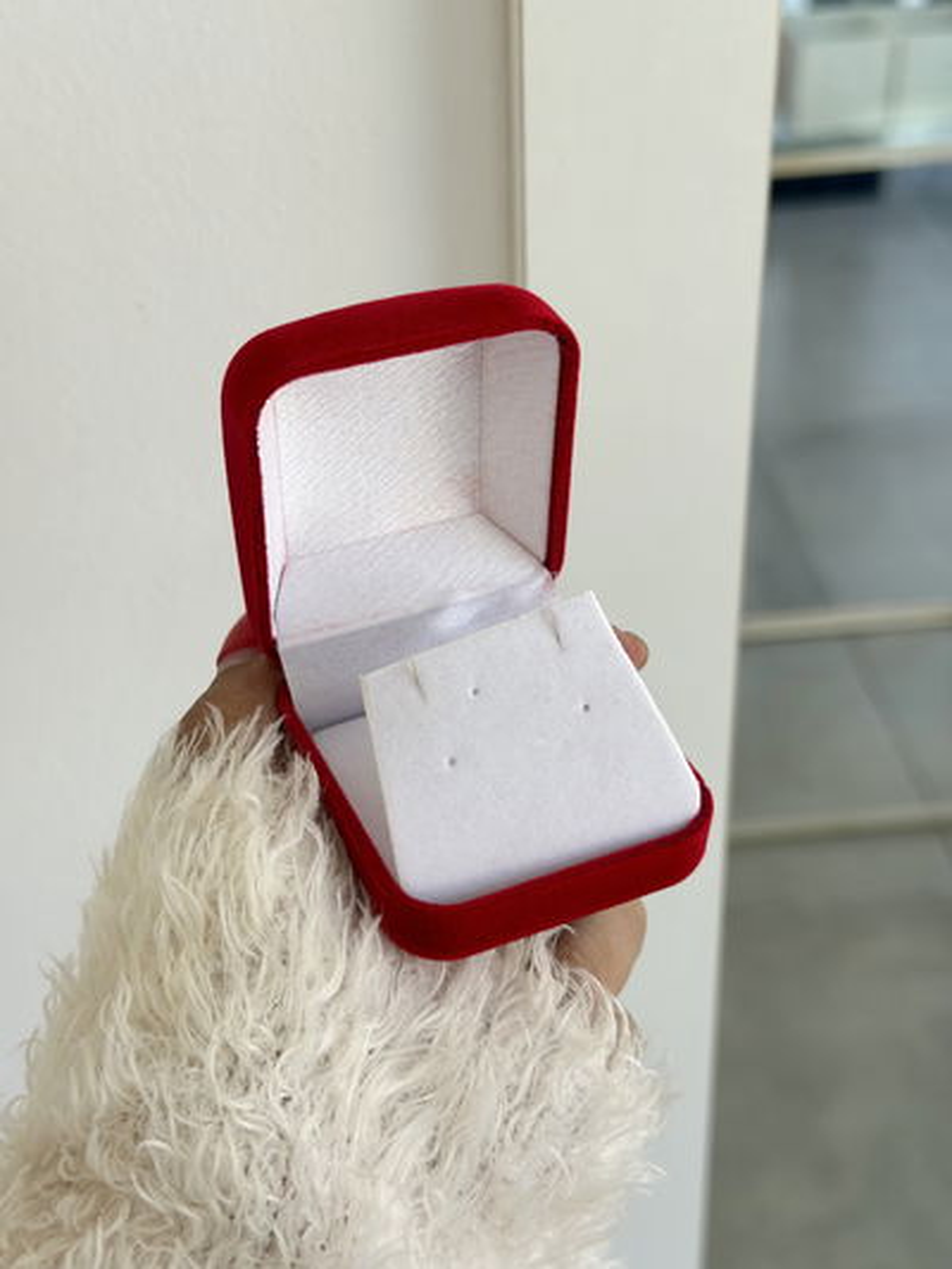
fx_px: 1759
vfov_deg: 39.6
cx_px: 476
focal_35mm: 48
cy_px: 634
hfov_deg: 30.3
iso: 80
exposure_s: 1/188
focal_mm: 6.86
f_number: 1.78
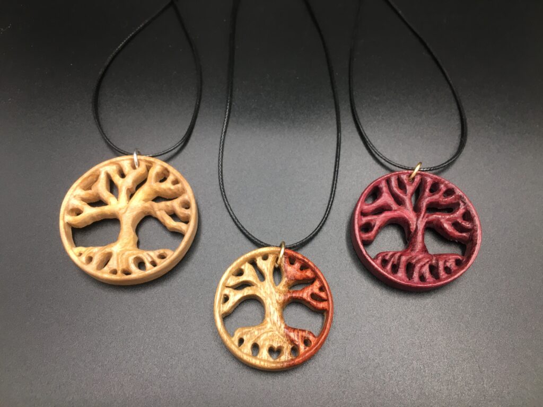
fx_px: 455
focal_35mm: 29
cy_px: 204
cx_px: 272
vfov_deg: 48.2
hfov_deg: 61.7
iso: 50
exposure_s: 1/30
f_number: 2.2
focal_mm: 4.15
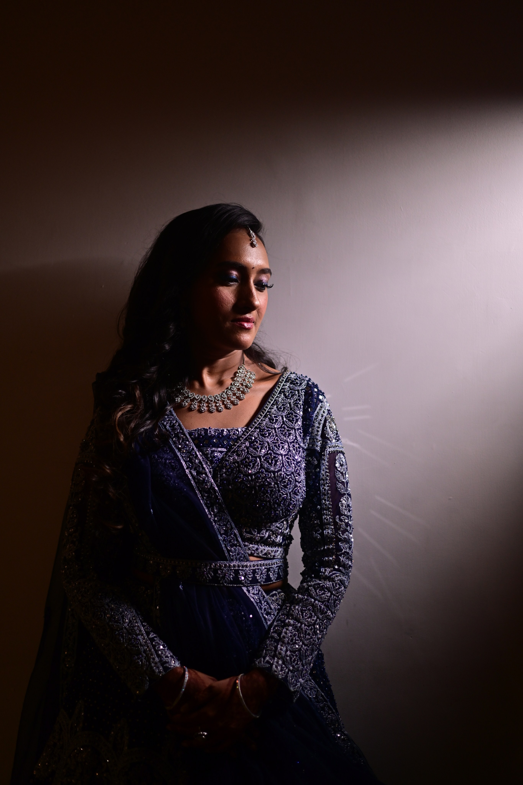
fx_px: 1089
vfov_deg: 39.6
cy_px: 392
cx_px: 262
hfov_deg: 27.0
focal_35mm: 50
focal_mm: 50
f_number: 1.8
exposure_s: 1/125
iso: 500
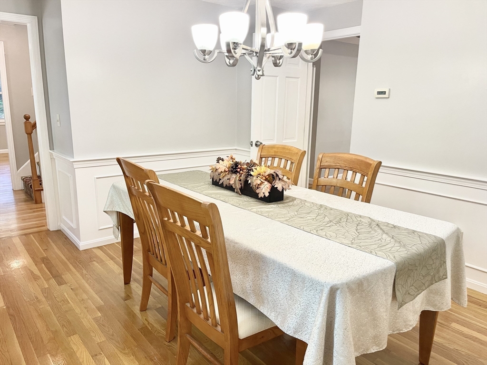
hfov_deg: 69.4
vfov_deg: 54.9
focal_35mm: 25
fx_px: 352
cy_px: 182
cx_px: 244
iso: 80
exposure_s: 1/60
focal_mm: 5.1
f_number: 1.6
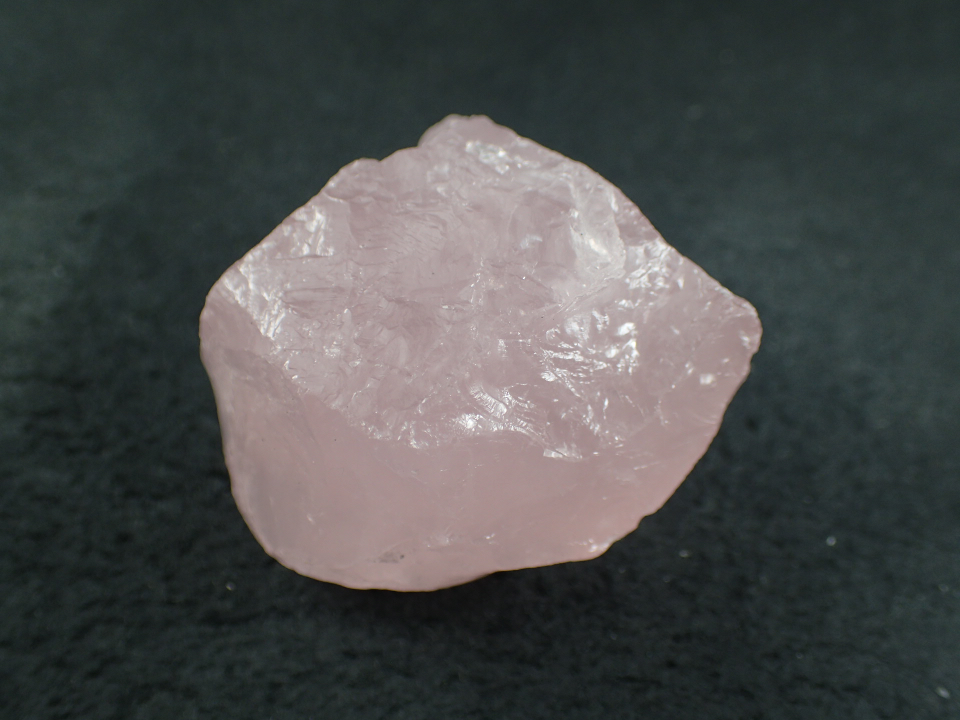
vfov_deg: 37.7
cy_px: 360
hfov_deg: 49.0
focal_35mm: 38
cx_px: 480
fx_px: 1054
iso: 125
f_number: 2.7
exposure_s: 1/160
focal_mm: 6.86
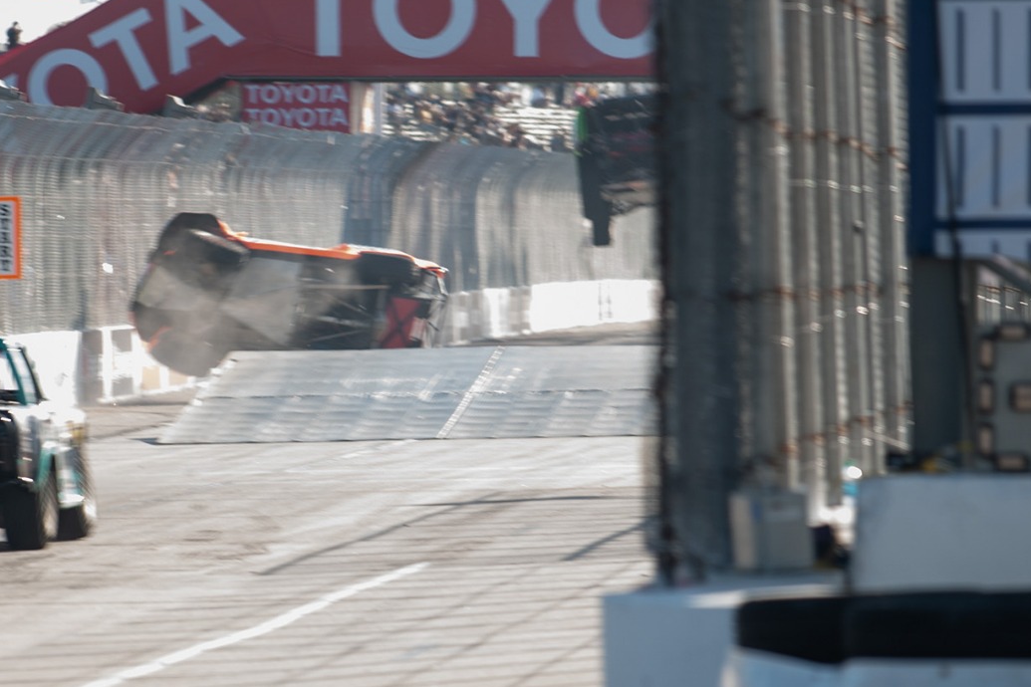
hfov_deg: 7.5
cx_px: 329
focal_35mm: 274
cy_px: 323
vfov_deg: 5.0
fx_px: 7846
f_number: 4
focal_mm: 175
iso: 100
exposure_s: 1/125
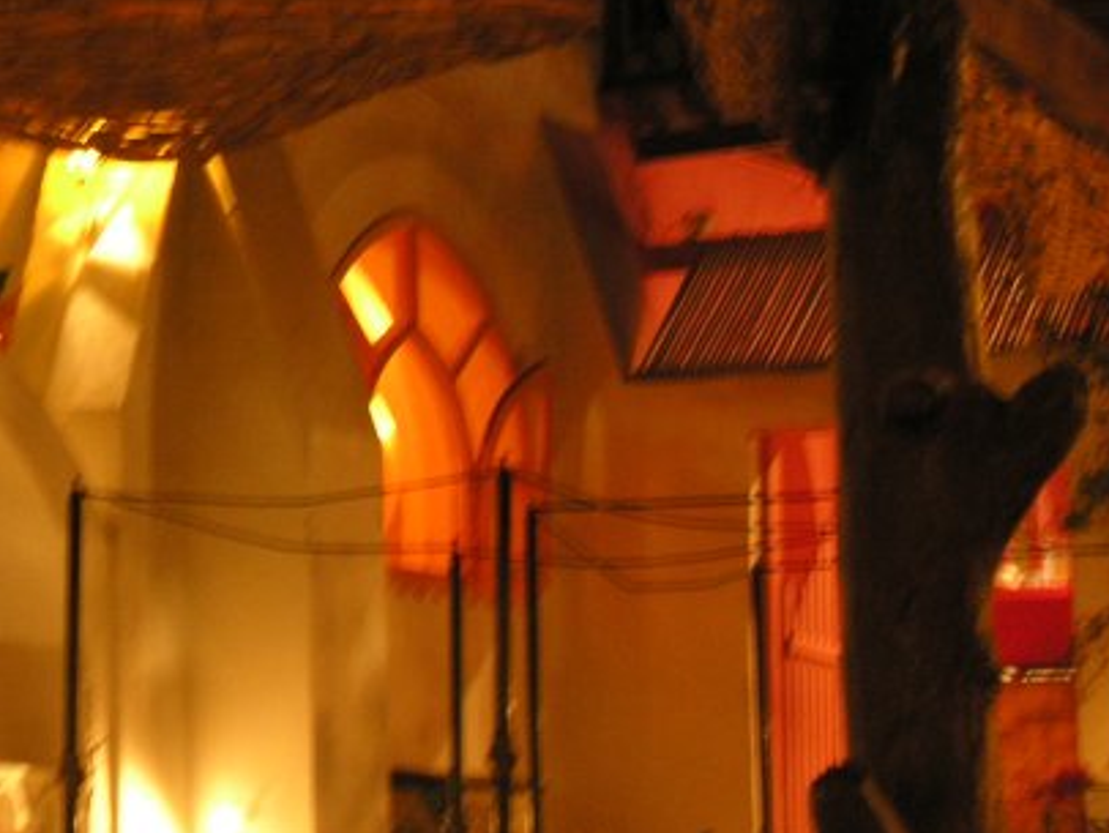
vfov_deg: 11.8
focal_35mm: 126
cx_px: 41
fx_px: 4039
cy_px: 396
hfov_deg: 15.4
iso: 200
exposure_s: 1/1.8
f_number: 3.2
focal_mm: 16.4
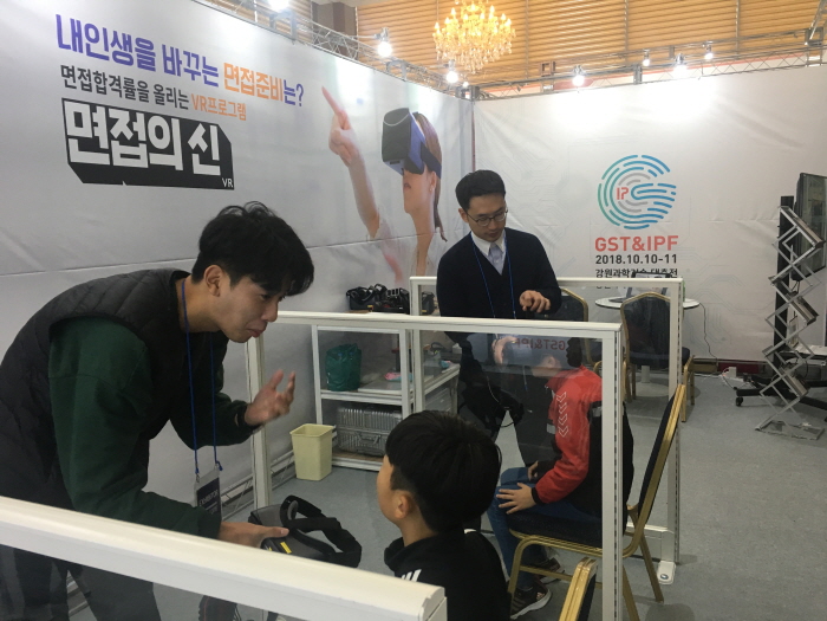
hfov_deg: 61.7
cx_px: 414
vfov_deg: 48.2
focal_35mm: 29
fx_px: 693
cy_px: 310
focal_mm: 4.15
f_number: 2.2
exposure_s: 1/30
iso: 80
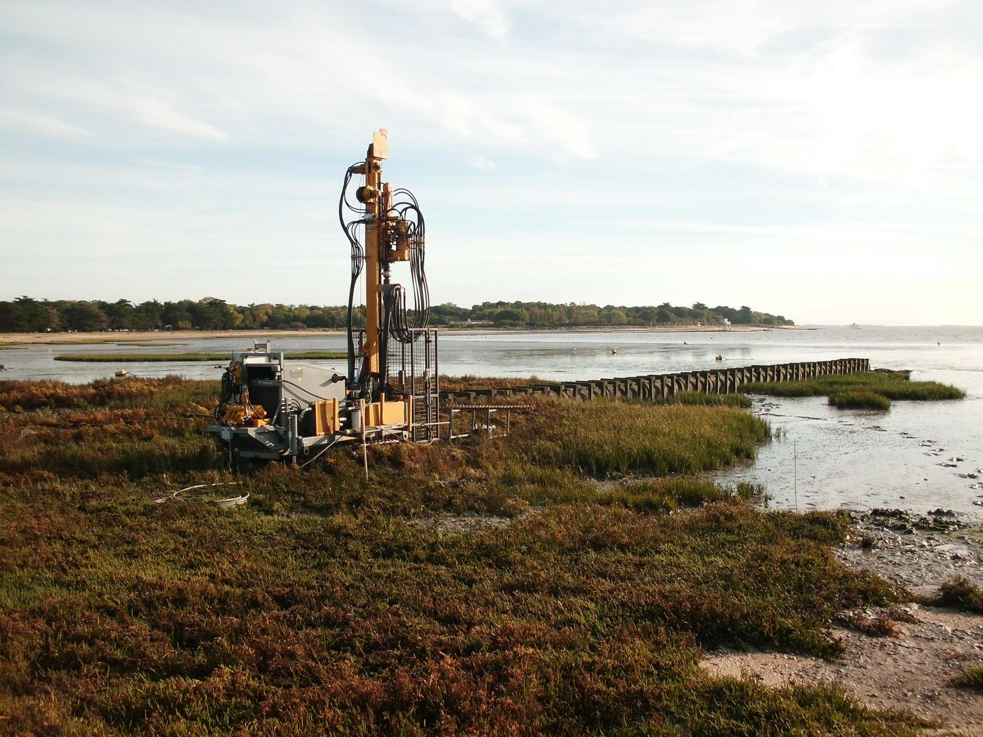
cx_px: 492
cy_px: 368
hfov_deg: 51.4
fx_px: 1022
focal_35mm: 36
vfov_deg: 39.7
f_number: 7.3
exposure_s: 1/400
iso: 200
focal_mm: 6.3
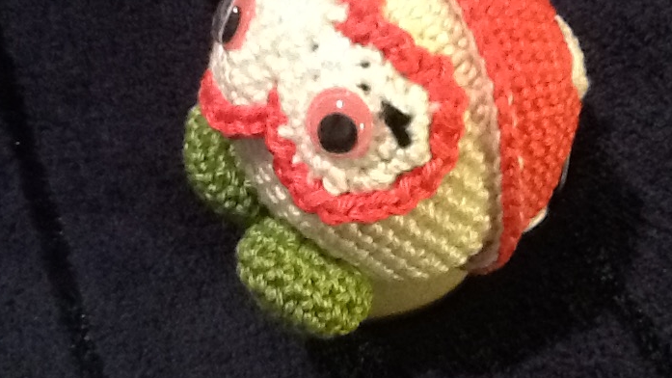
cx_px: 435
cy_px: 122
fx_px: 1176
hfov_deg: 31.7
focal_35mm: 66
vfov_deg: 18.2
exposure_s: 1/15
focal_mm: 2.03
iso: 320
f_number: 2.4
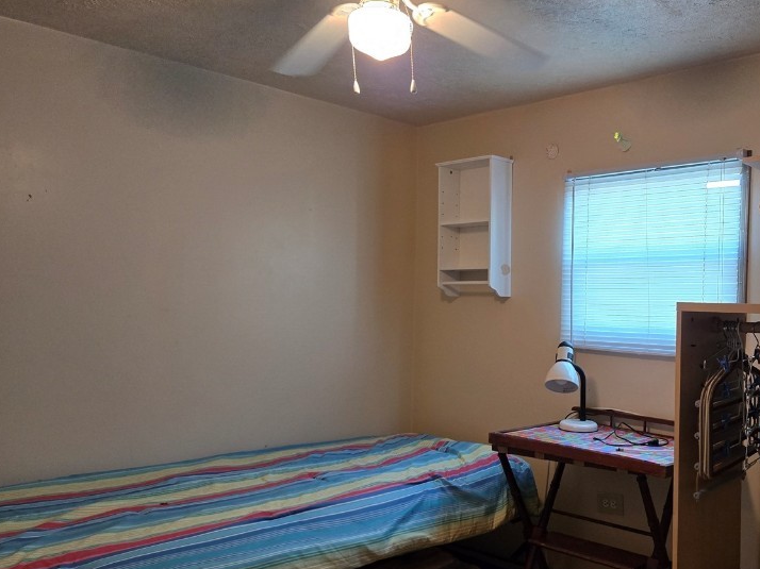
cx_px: 521
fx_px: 724
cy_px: 304
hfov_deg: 54.0
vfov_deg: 42.9
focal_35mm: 33
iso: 500
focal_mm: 5.4
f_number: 1.8
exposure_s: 1/120
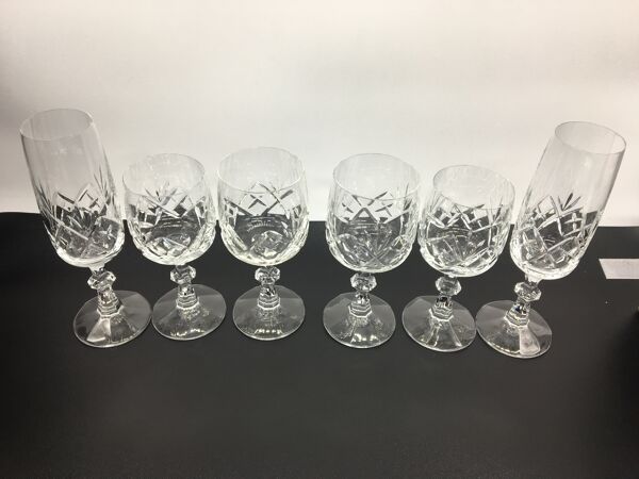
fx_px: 535
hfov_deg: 61.7
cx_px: 320
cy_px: 240
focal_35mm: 29
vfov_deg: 48.2
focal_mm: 4.15
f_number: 2.2
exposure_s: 1/100
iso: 40
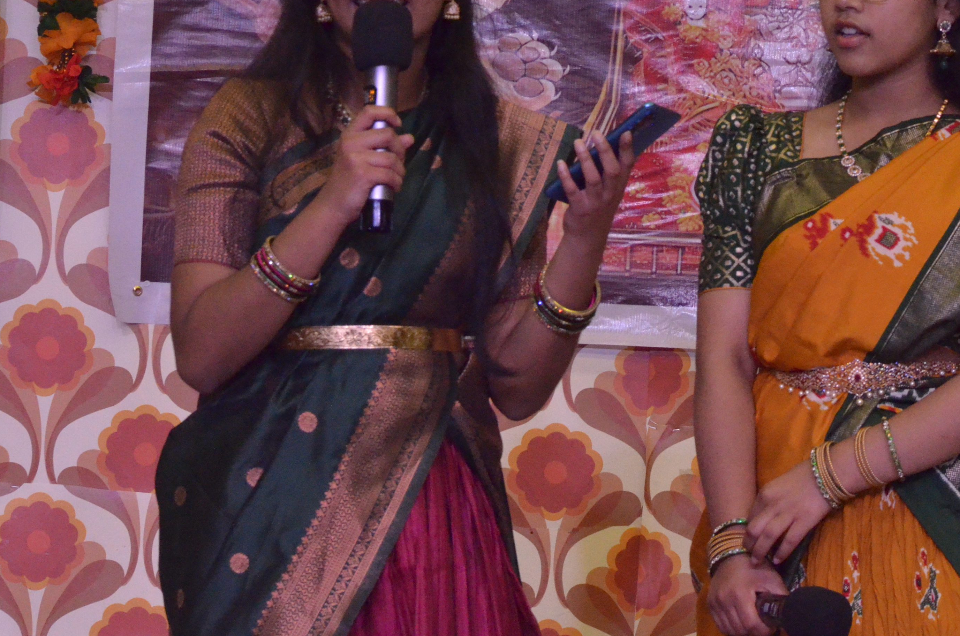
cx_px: 660
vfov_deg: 4.9
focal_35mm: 282
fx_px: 7502
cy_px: 144
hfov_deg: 7.3
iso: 3200
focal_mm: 105
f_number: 8
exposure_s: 1/500
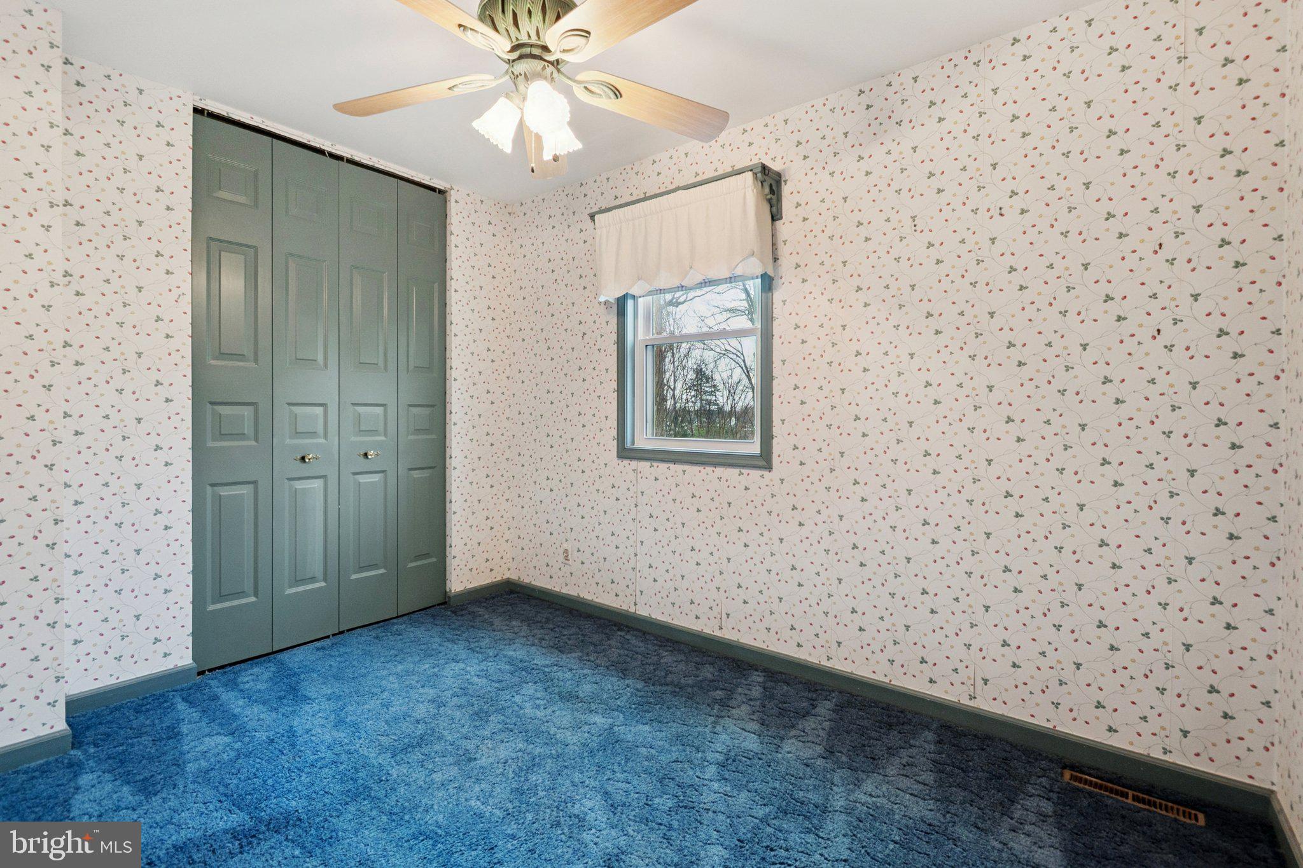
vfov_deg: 77.3
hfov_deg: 100.4
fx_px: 543
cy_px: 434
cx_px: 652
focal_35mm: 15
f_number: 5.6
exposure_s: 1/30
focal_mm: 10
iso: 400
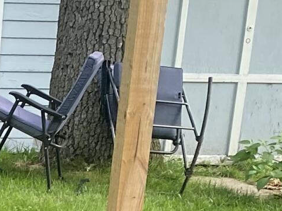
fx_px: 1320
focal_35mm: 162
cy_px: 508
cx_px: -212
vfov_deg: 8.4
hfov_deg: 11.4
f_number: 1.8
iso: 80
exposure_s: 1/121
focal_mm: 4.25
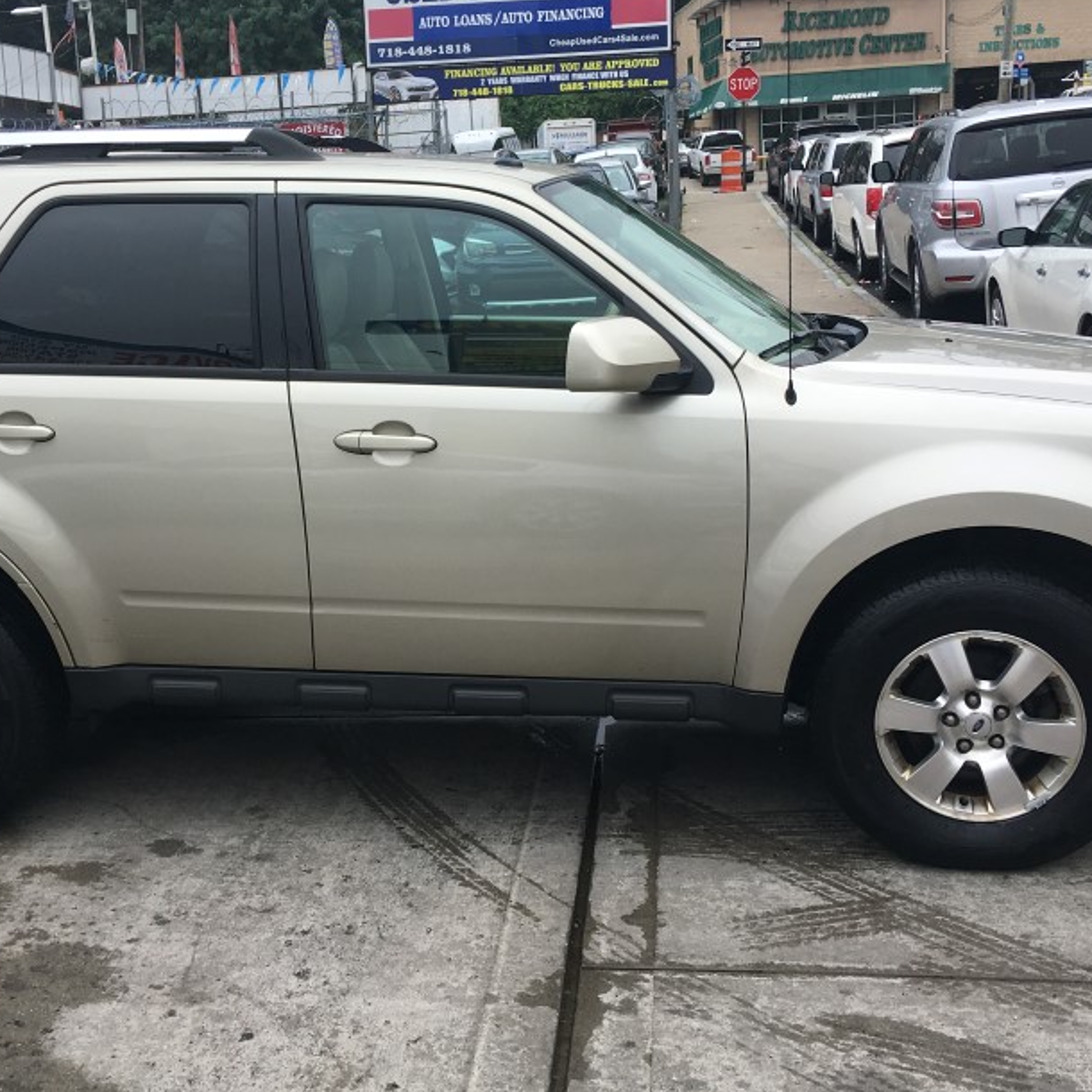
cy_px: 499
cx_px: 460
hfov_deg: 39.1
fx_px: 1535
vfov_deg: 39.1
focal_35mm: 43
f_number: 2.2
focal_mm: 4.15
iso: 25
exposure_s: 1/855
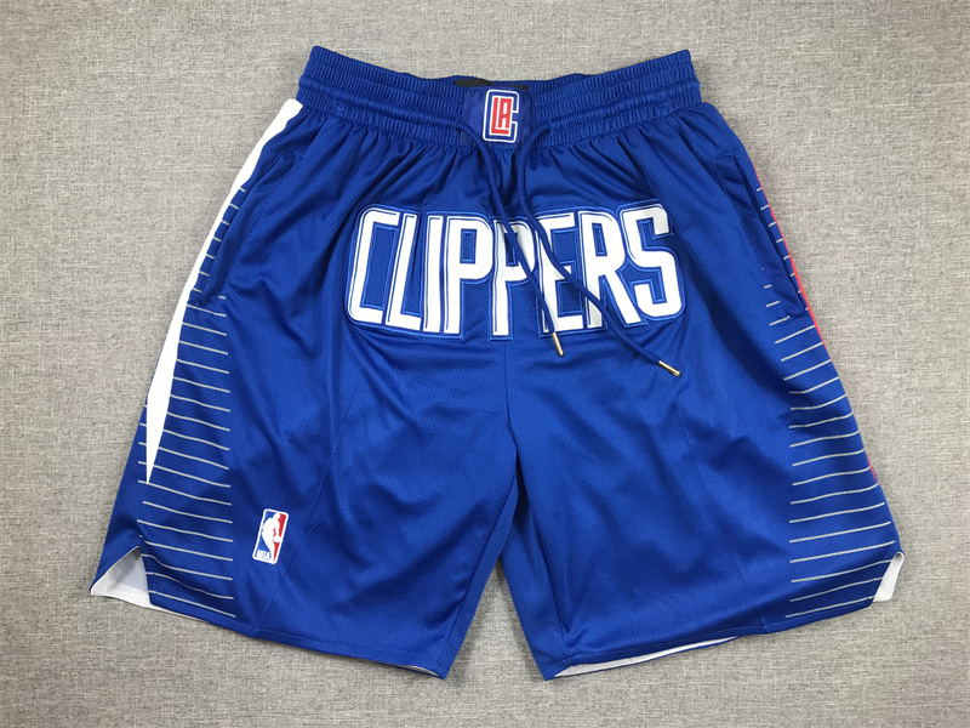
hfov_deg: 63.4
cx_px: 485
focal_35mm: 28
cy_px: 364
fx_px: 785
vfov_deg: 49.7
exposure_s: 1/50
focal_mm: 3.99
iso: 25
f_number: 1.8
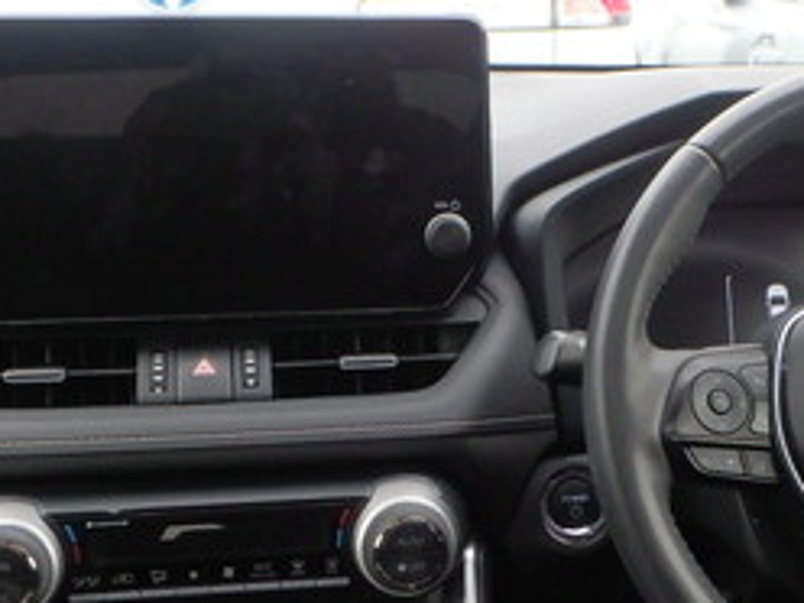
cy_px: 311
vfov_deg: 18.7
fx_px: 1835
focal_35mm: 79
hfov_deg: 24.4
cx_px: 616
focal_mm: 6
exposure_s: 1/40
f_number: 4.9
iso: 200
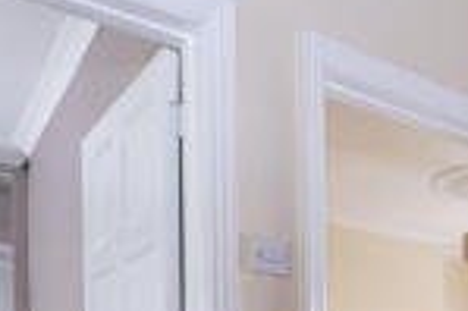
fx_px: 623
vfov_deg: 23.1
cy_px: 454
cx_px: 562
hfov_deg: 33.5
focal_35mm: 48
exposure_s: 1/15
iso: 500
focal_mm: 10
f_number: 7.1
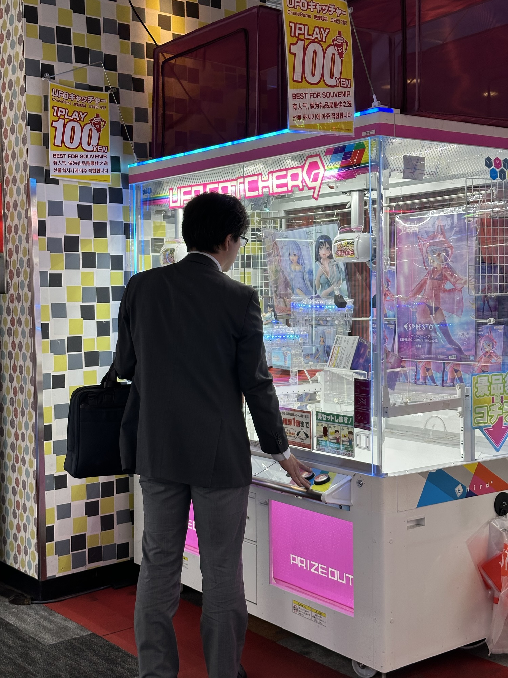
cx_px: 254
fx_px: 939
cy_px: 339
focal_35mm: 48
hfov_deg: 30.3
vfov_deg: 39.7
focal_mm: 6.86
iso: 50
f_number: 1.78
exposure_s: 1/145
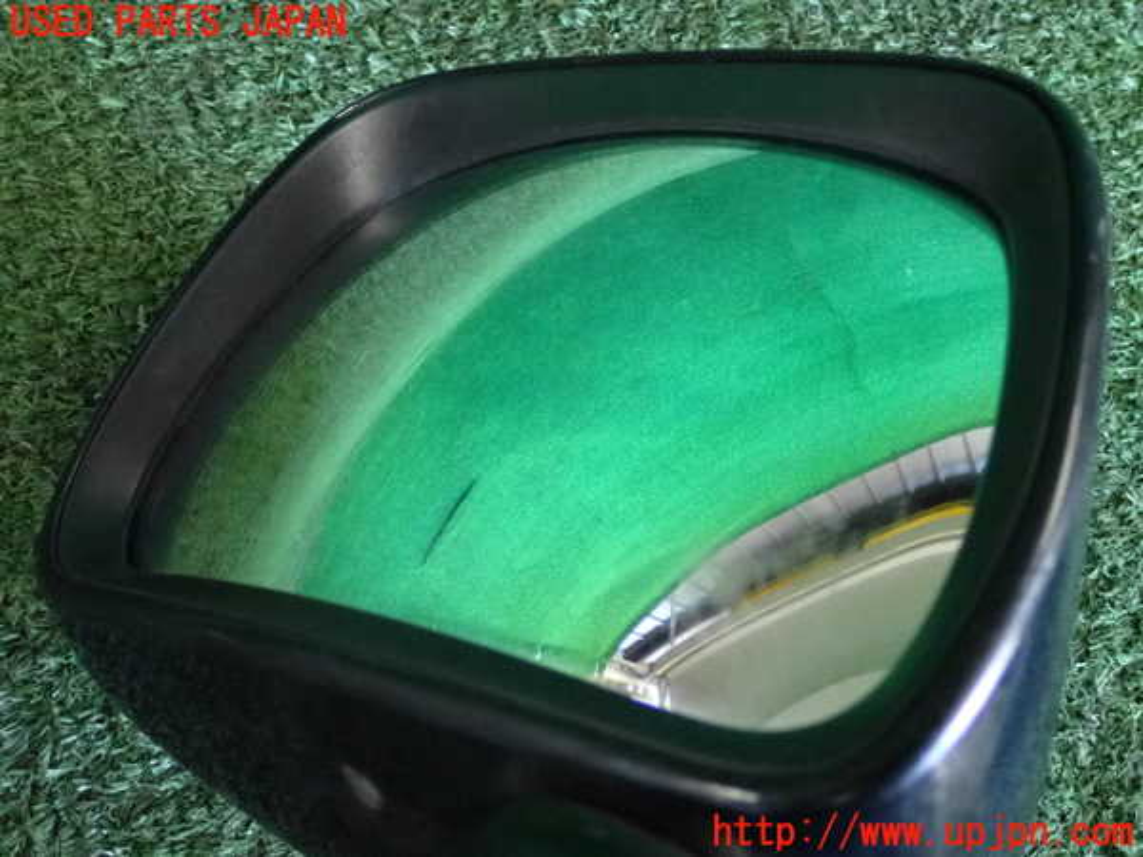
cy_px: 428
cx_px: 572
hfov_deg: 40.4
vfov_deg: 30.9
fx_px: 1552
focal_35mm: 47
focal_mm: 8.4
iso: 1600
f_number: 3.1
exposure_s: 1/125
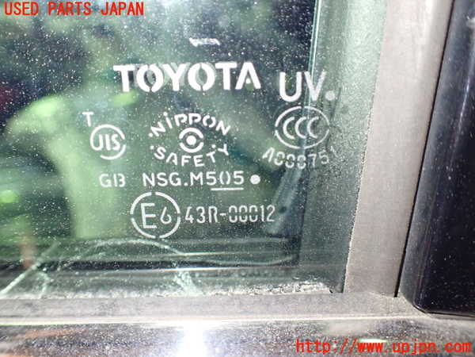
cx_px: 238
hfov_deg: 60.0
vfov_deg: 46.8
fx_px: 412
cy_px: 178
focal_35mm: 30
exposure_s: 1/40
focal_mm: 5.4
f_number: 2.3
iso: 800
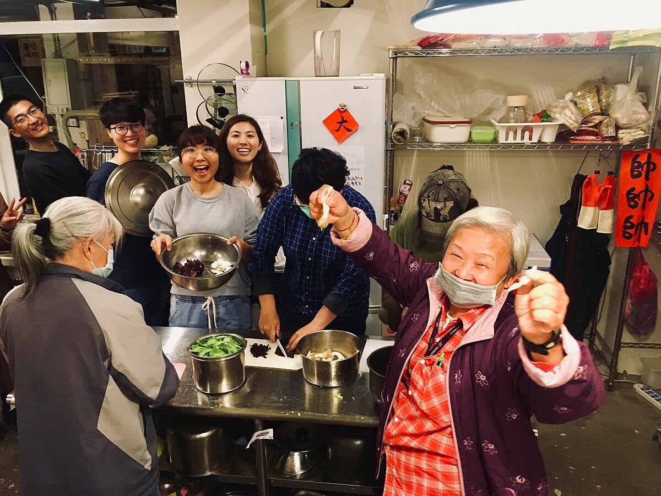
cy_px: 248
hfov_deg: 61.7
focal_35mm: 29
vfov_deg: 48.2
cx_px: 330
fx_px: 554
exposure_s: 1/30
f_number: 2.2
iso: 200
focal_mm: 4.15
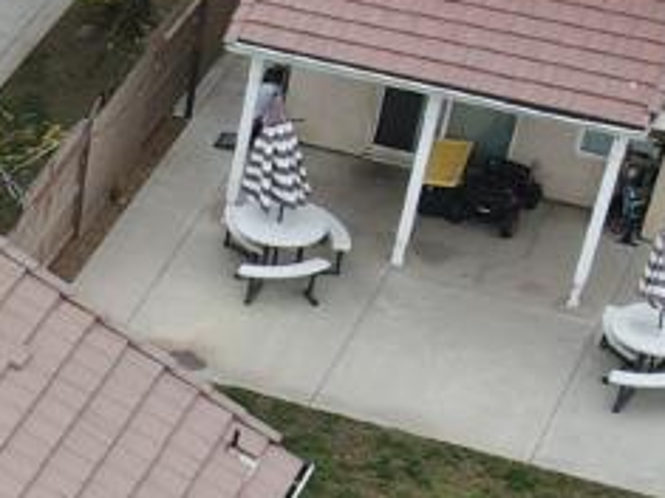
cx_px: -625
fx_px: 2938
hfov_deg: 11.7
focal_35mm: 153
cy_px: 963
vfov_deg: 9.2
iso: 110
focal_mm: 4.5
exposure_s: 1/80
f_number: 2.8
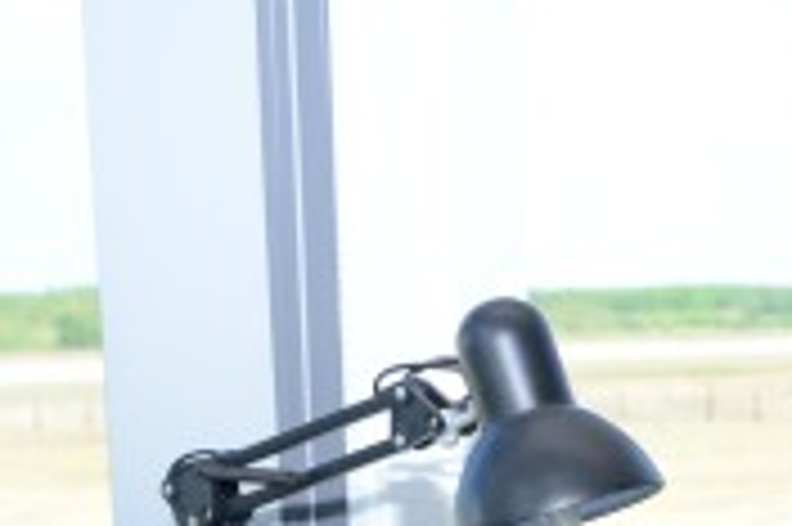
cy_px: 638
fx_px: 2396
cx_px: 1130
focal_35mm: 109
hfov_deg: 17.2
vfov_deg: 12.2
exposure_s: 1/80
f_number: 5.6
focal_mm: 32
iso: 400
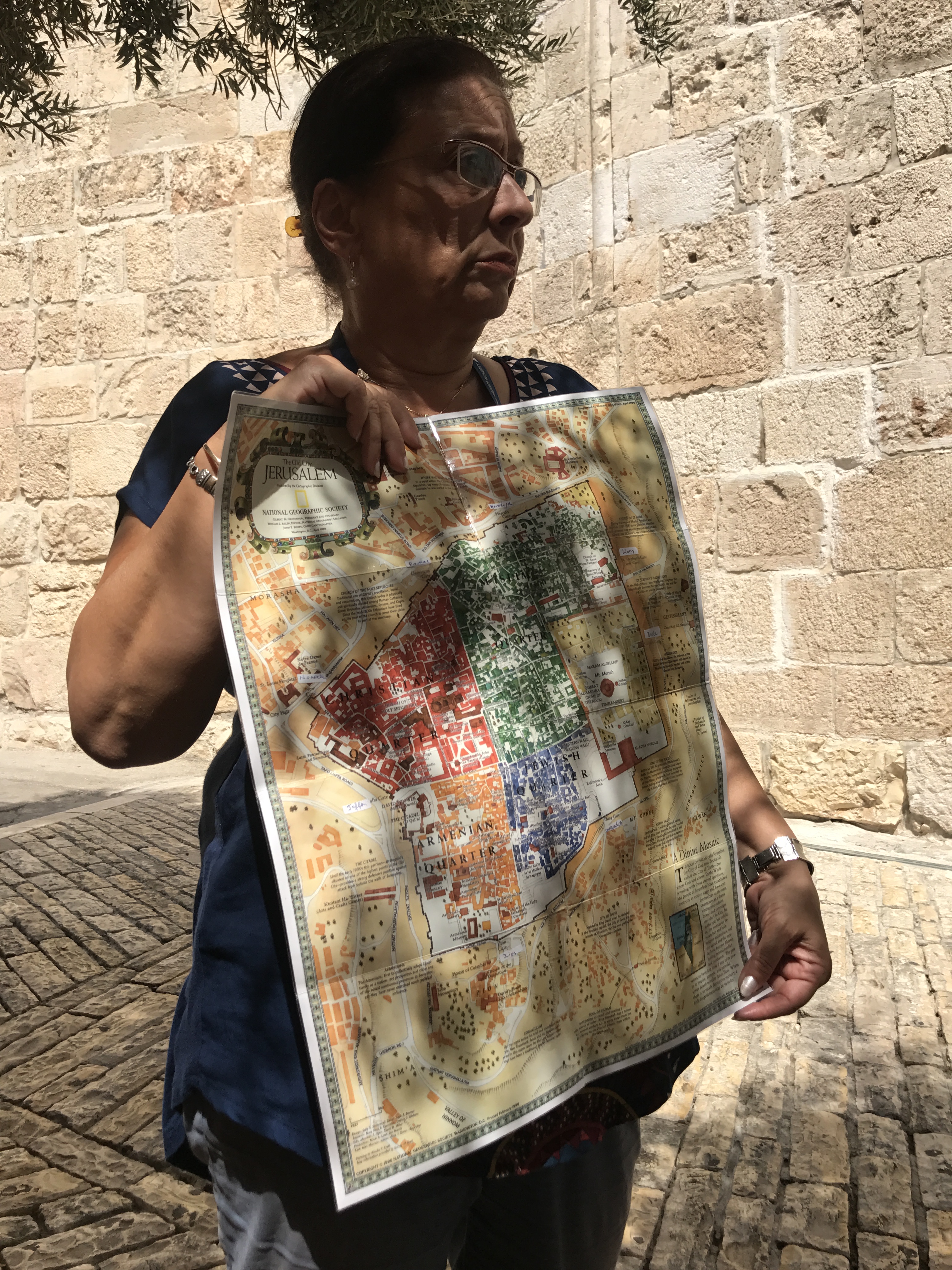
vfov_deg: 63.4
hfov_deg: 49.7
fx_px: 1027
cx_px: 476
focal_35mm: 28
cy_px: 635
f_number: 1.8
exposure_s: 1/1996
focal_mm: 3.99
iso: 20
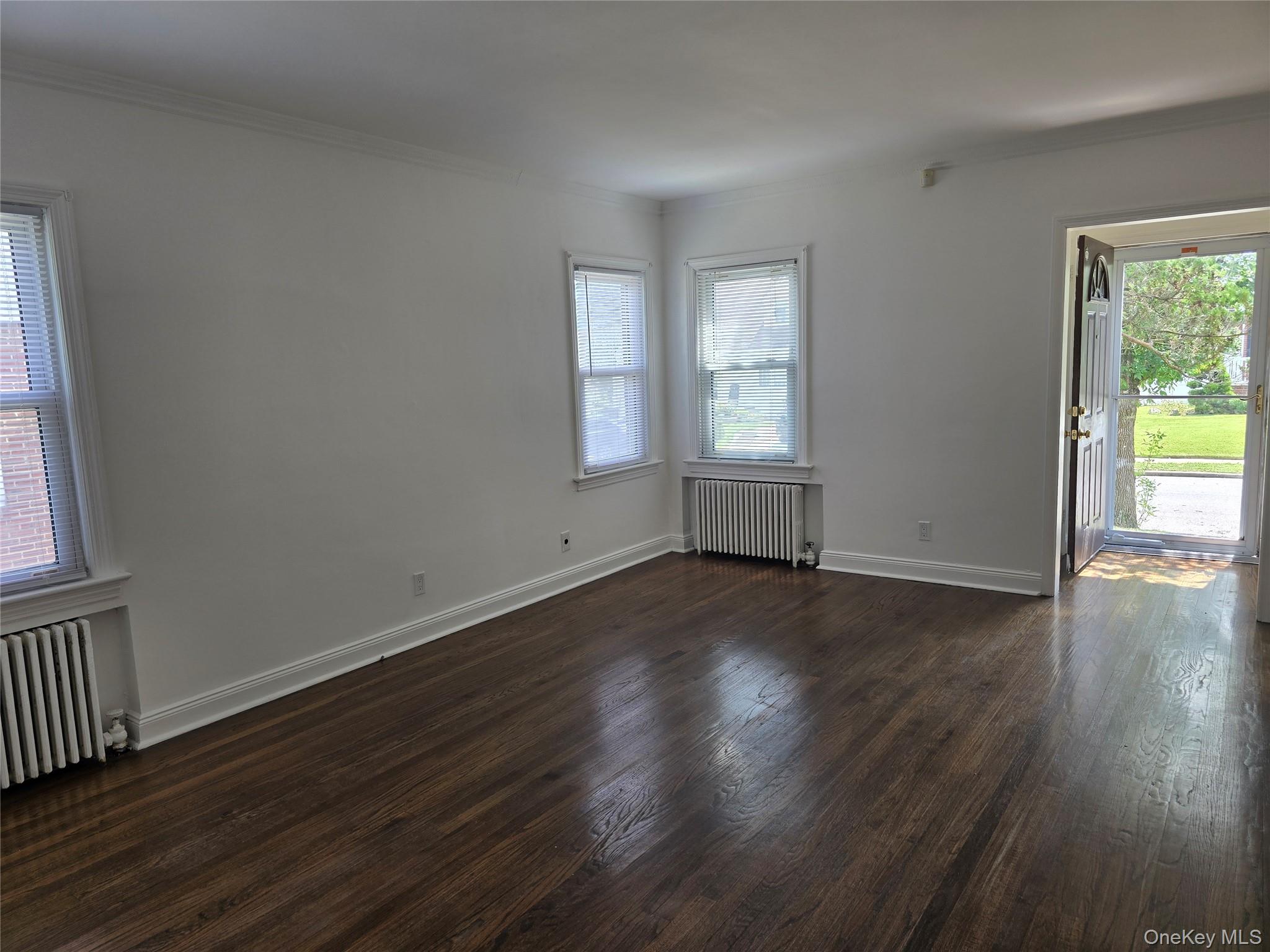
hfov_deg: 73.9
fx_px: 844
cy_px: 476
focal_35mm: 23
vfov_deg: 58.9
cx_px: 635
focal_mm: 6.3
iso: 32
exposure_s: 1/120
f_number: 1.7
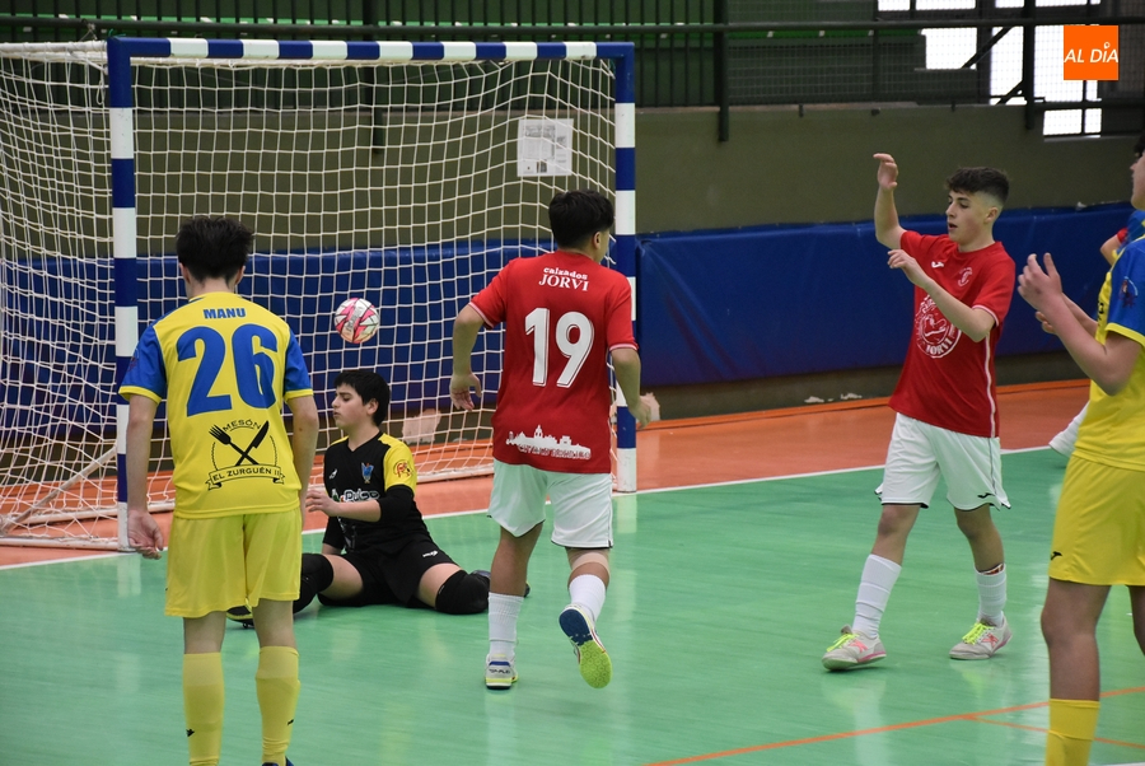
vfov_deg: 10.2
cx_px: 572
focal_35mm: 135
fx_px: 4298
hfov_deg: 15.2
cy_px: 383
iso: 3200
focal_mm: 90
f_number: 5.3
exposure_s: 1/400
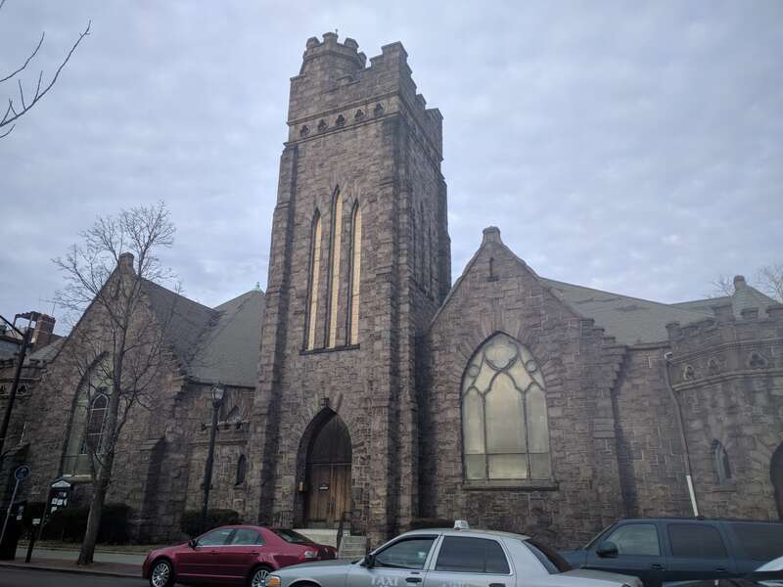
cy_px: 294
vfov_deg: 53.1
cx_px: 392
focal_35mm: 26
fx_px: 588
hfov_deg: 67.3
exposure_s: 1/637
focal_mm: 4.67
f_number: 2
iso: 60
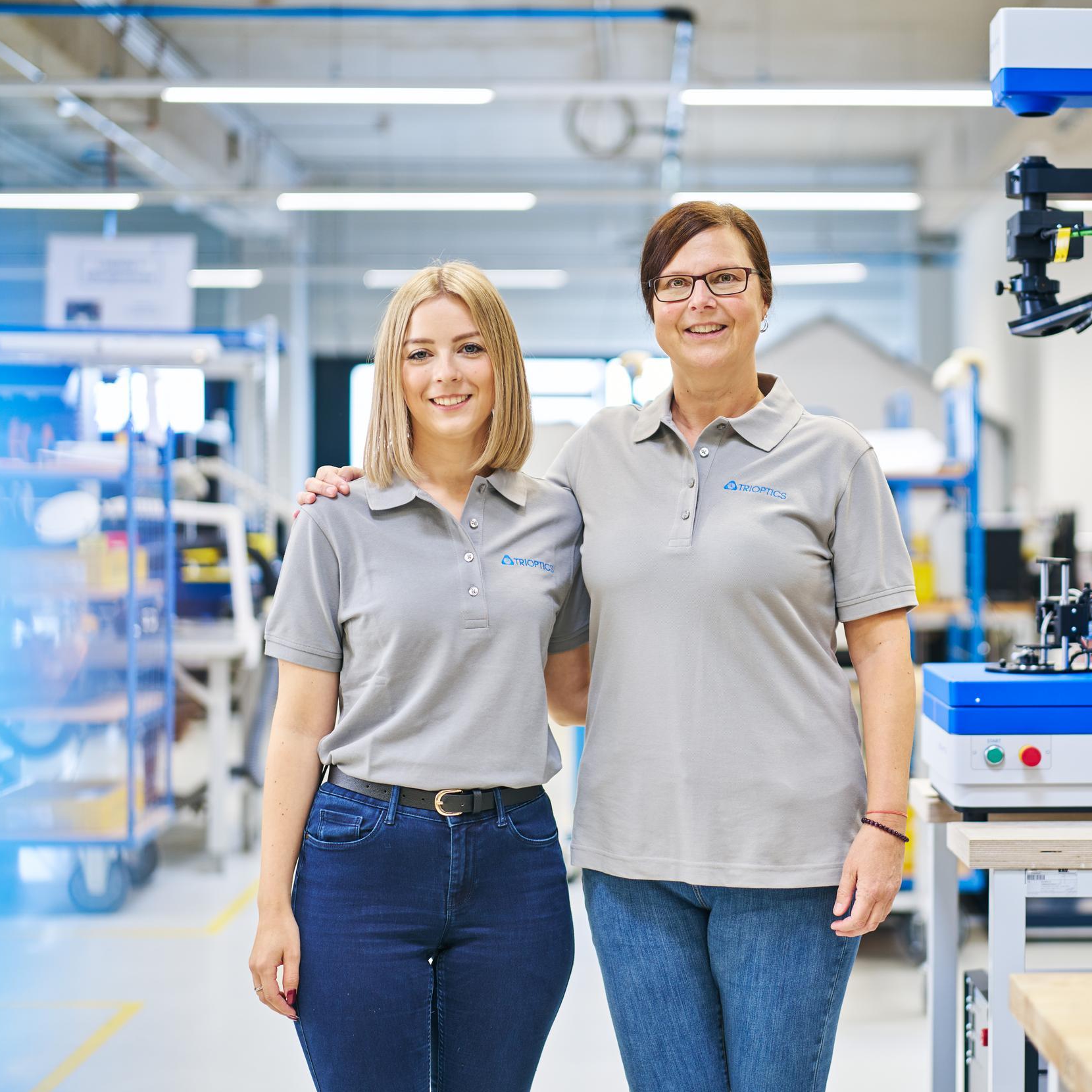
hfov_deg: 26.7
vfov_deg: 26.9
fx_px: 2284
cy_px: 547
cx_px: 745
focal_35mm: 64
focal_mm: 50
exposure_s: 1/160
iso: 200
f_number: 1.4
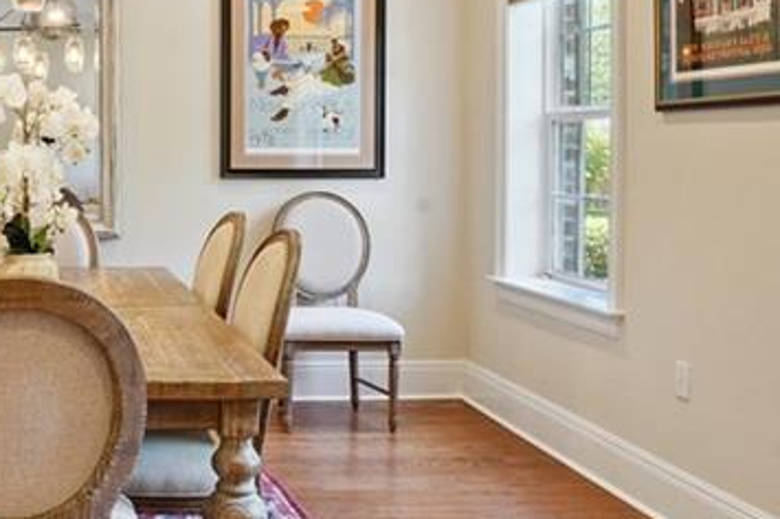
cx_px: 42
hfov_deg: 37.1
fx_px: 1061
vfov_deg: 27.3
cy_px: 159
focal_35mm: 49
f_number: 11
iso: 800
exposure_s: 1/10
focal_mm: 17
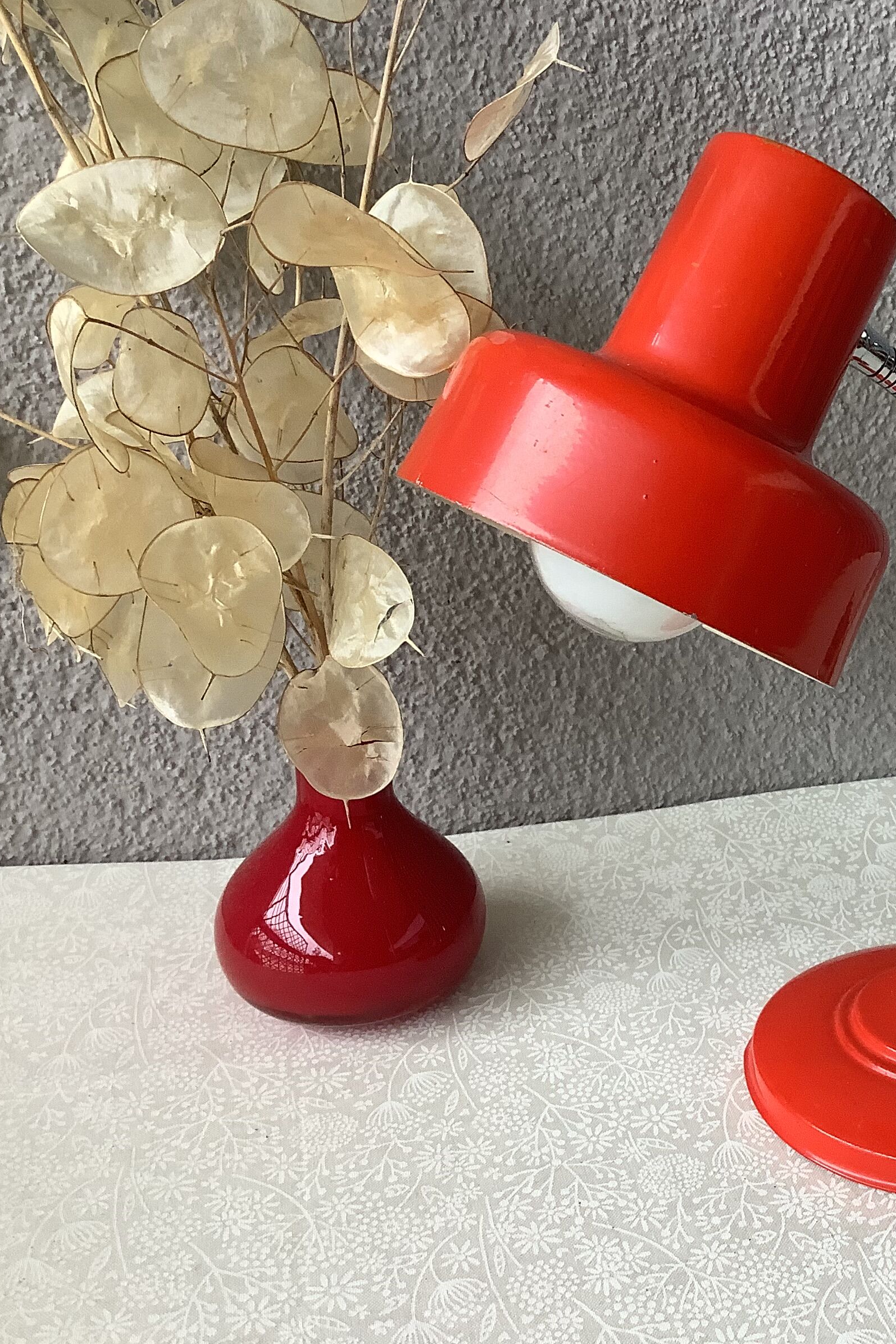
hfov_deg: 29.2
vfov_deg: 44.5
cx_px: 813
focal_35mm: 44
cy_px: 685
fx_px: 1642
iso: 100
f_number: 2.4
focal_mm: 3.3
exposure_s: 1/120
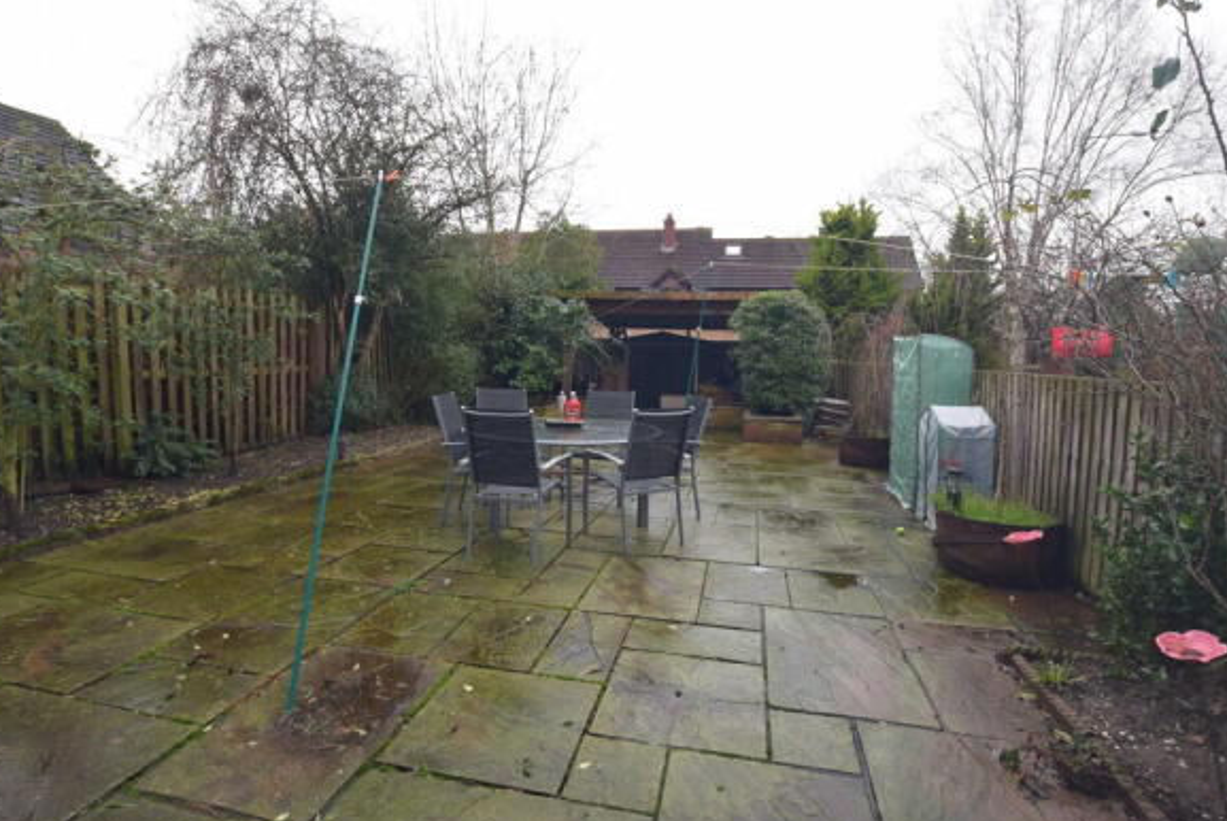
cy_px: 380
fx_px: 580
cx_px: 612
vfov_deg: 70.5
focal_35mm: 17
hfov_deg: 93.2
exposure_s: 1/100
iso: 400
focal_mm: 10
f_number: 4
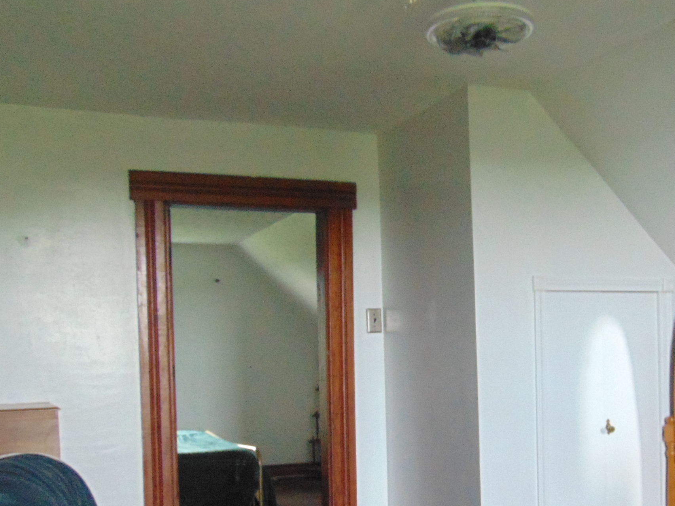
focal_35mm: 45
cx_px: 462
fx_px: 877
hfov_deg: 41.4
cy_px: 390
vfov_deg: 31.5
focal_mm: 4.5
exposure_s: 1/15
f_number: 3
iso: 400
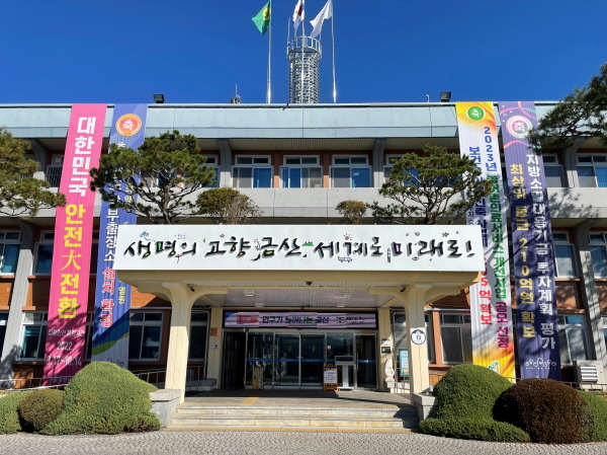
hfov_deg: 67.3
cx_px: 304
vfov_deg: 53.0
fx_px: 456
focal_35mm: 26
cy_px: 228
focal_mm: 4.2
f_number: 1.6
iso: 32
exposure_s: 1/5291
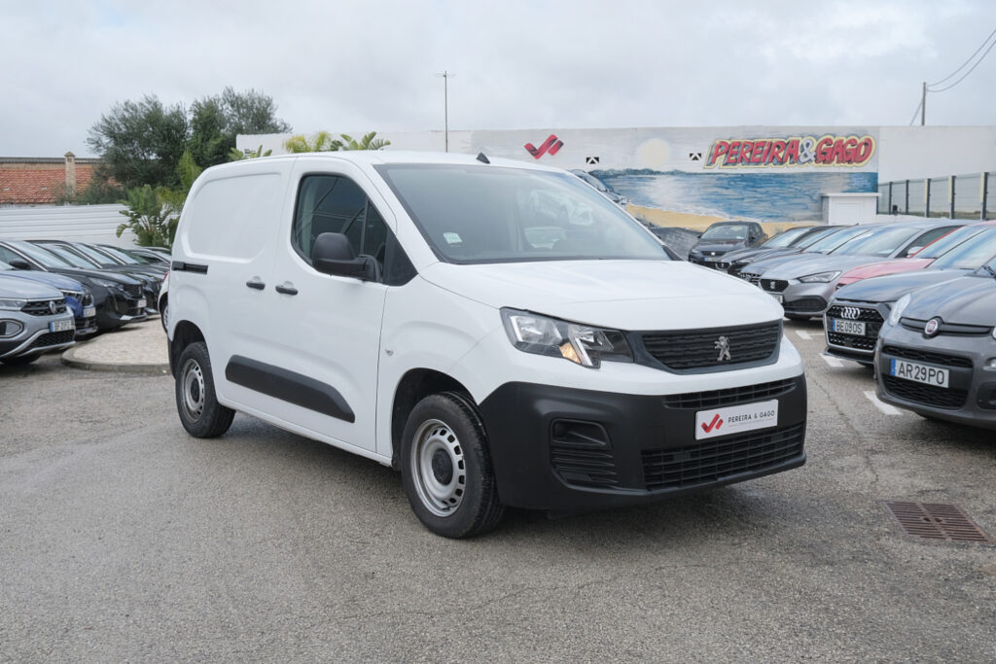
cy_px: 332
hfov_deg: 55.8
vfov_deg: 38.9
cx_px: 498
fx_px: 941
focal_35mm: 34
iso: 320
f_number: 9
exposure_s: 1/200
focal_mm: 22.8
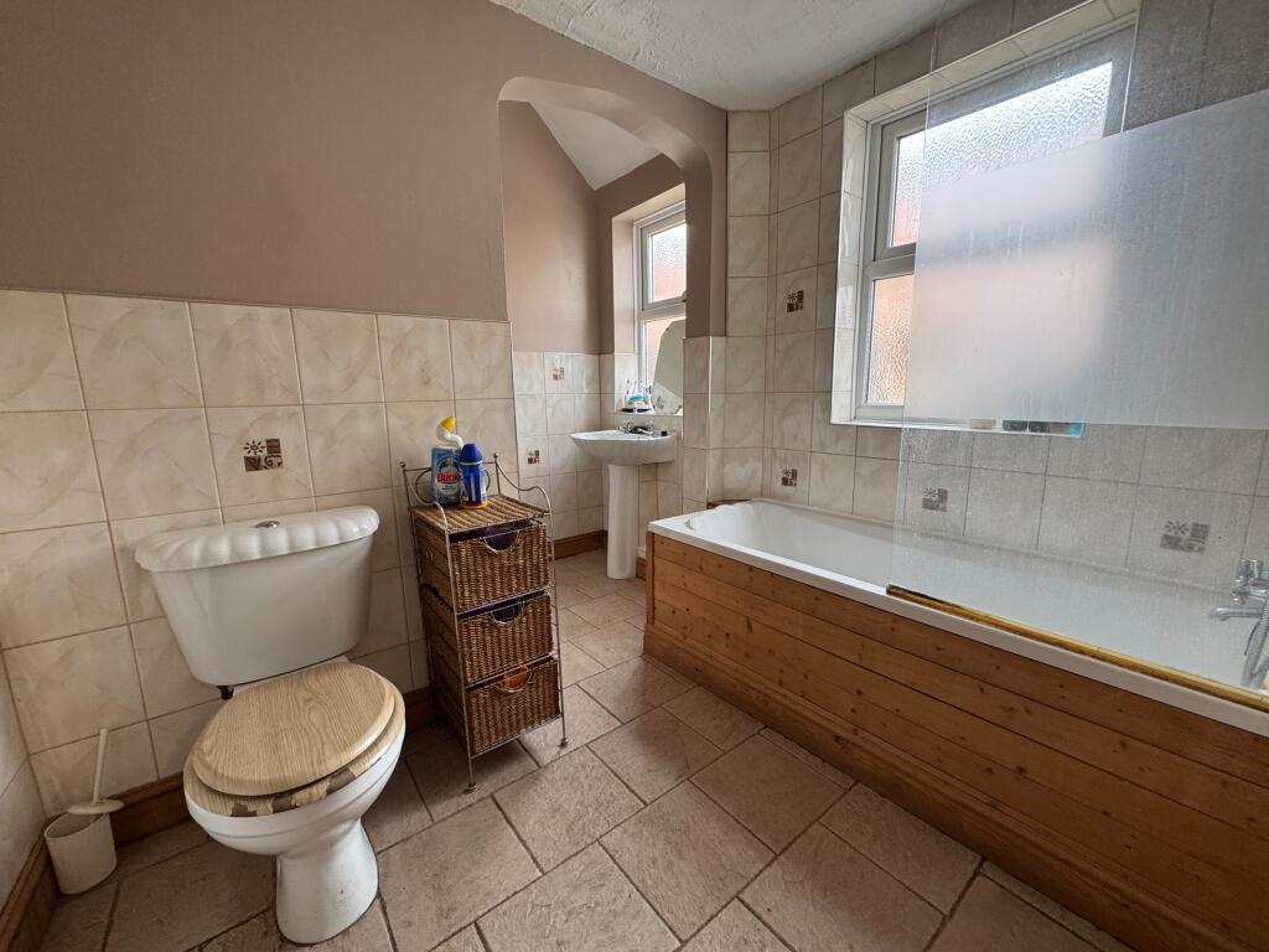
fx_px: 513
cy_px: 476
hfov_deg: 102.1
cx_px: 634
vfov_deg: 85.7
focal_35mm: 14
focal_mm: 2.22
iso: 200
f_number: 2.2
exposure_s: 1/100
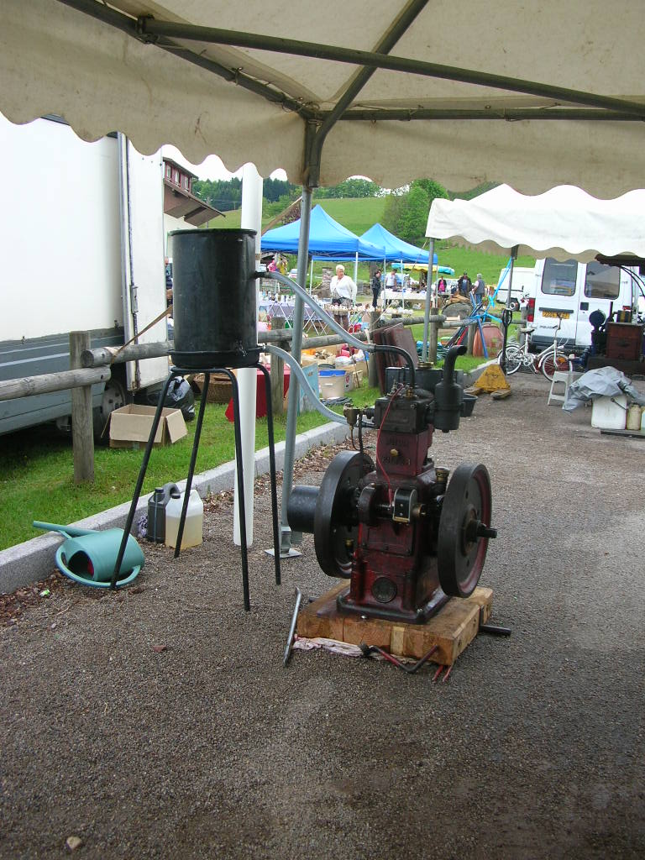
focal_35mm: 35
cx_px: 322
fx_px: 870
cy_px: 430
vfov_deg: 52.6
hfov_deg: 40.7
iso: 50
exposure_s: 1/114
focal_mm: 5.8
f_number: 2.8
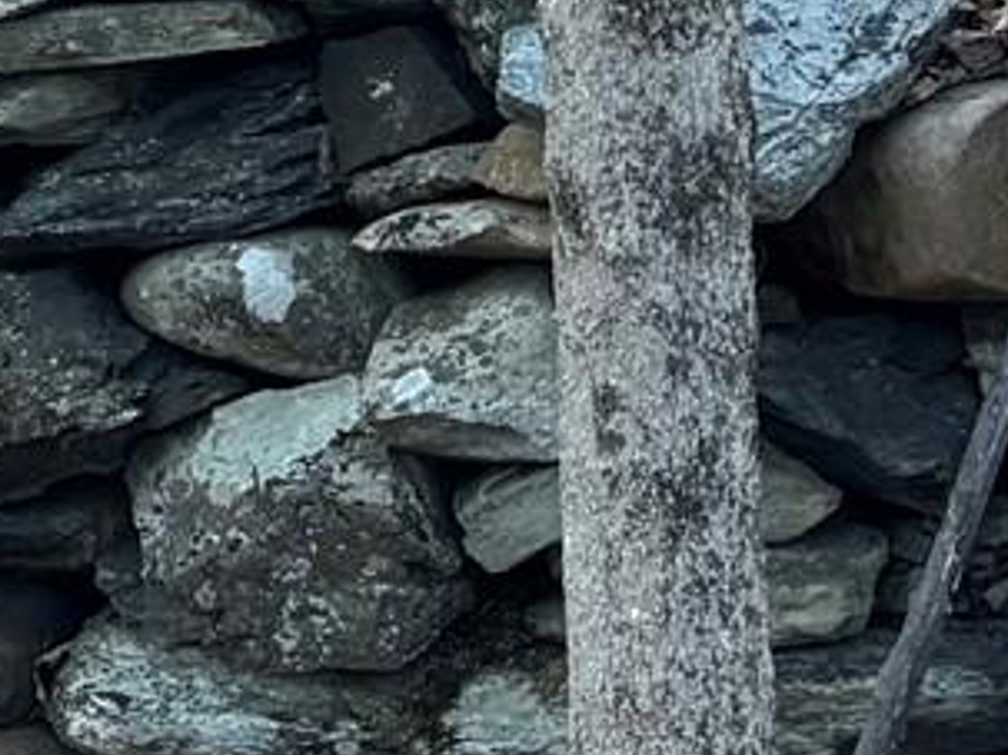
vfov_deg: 8.1
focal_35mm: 176
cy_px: -635
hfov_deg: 10.3
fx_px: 5123
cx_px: -1035
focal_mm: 5.96
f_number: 1.6
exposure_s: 1/121
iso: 64
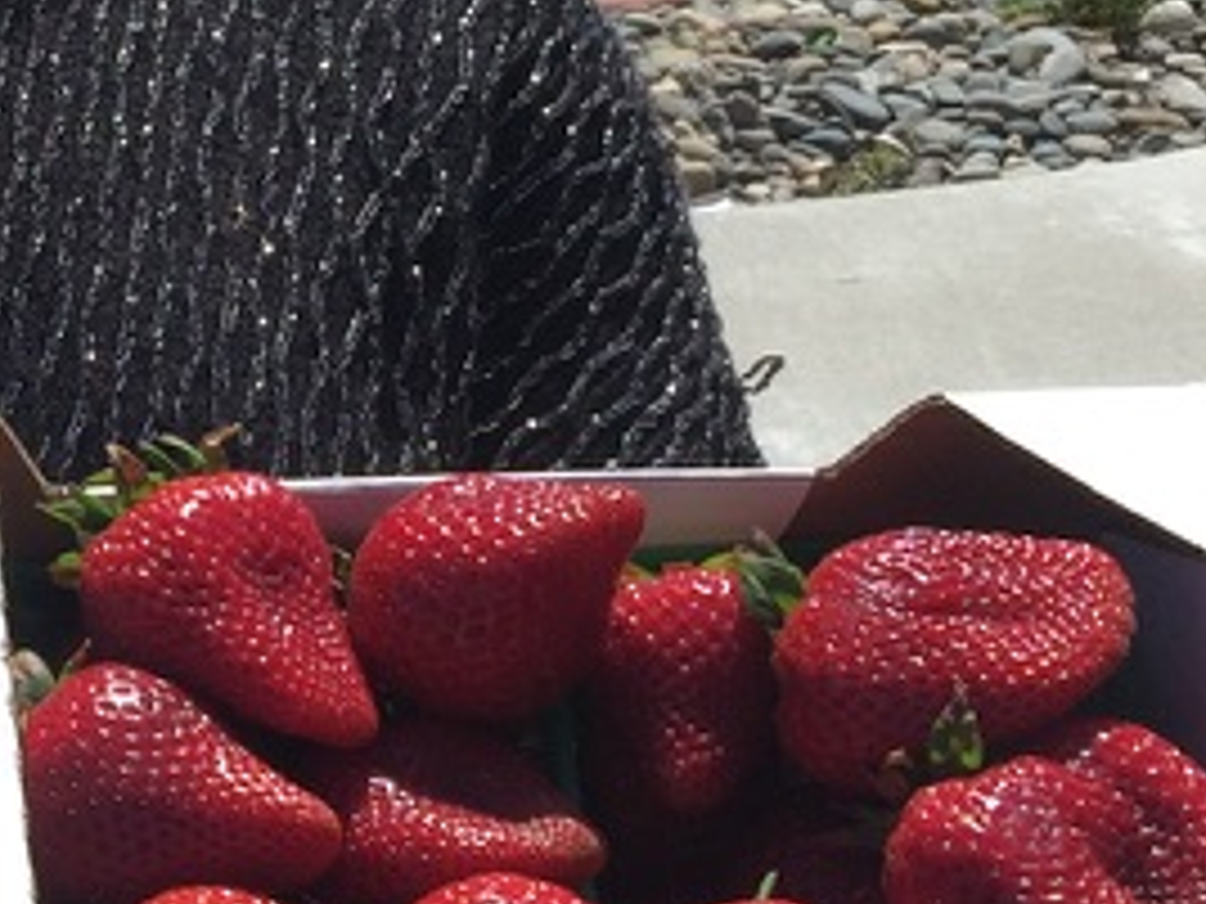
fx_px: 3867
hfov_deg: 17.0
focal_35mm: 111
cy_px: 418
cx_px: -234
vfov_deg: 13.3
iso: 32
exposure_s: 1/1721
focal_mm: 4.15
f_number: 2.2
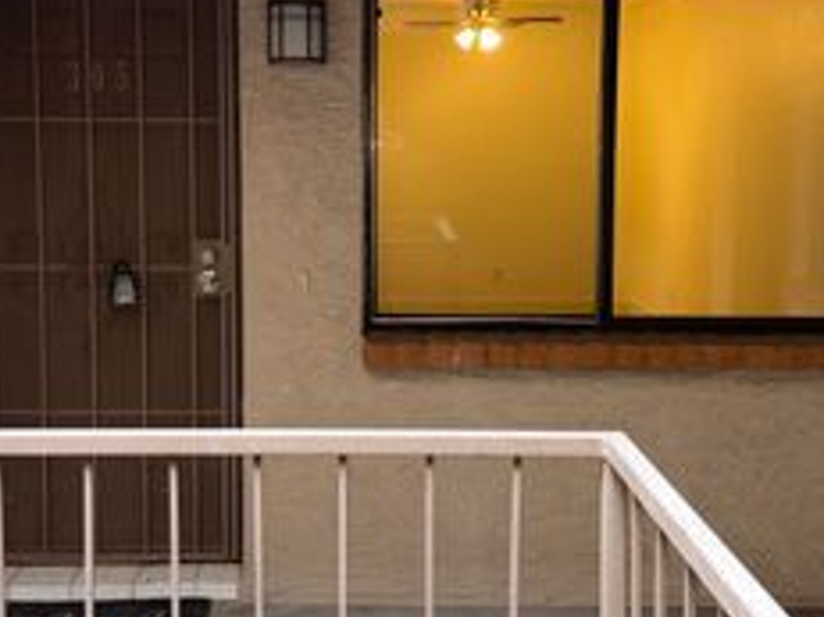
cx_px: 353
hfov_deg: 36.8
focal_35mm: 52
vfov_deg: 27.9
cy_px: 248
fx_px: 1237
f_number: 1.78
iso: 80
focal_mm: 6.76
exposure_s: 1/37
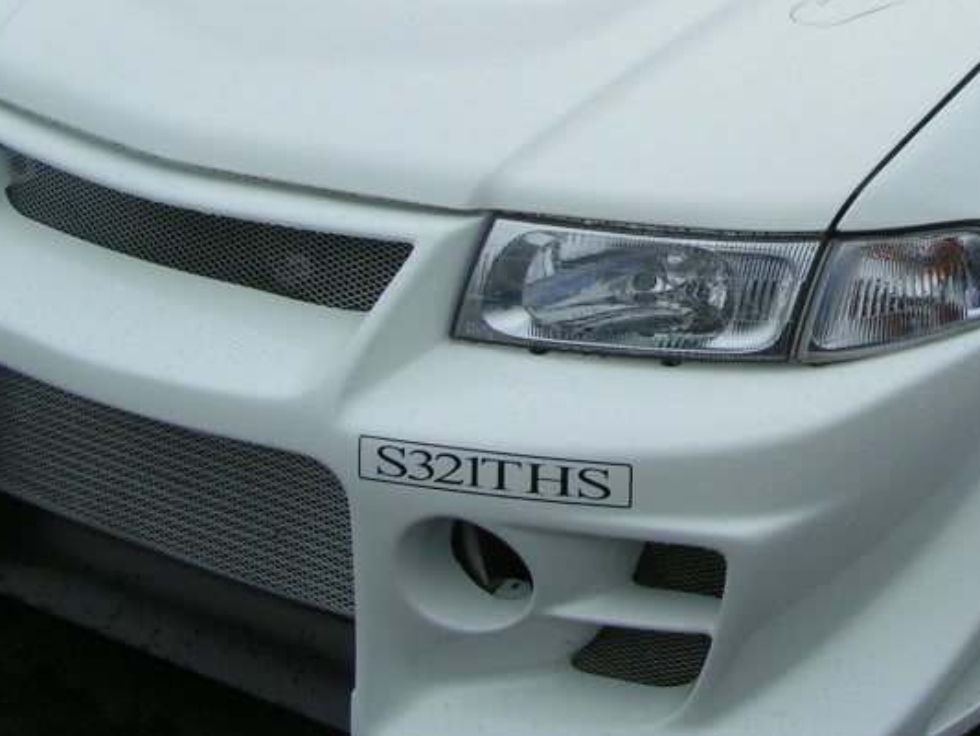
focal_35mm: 73
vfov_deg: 19.9
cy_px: 114
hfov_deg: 26.1
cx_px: 802
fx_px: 2067
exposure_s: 1/500
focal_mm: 5.8
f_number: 5.6
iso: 50
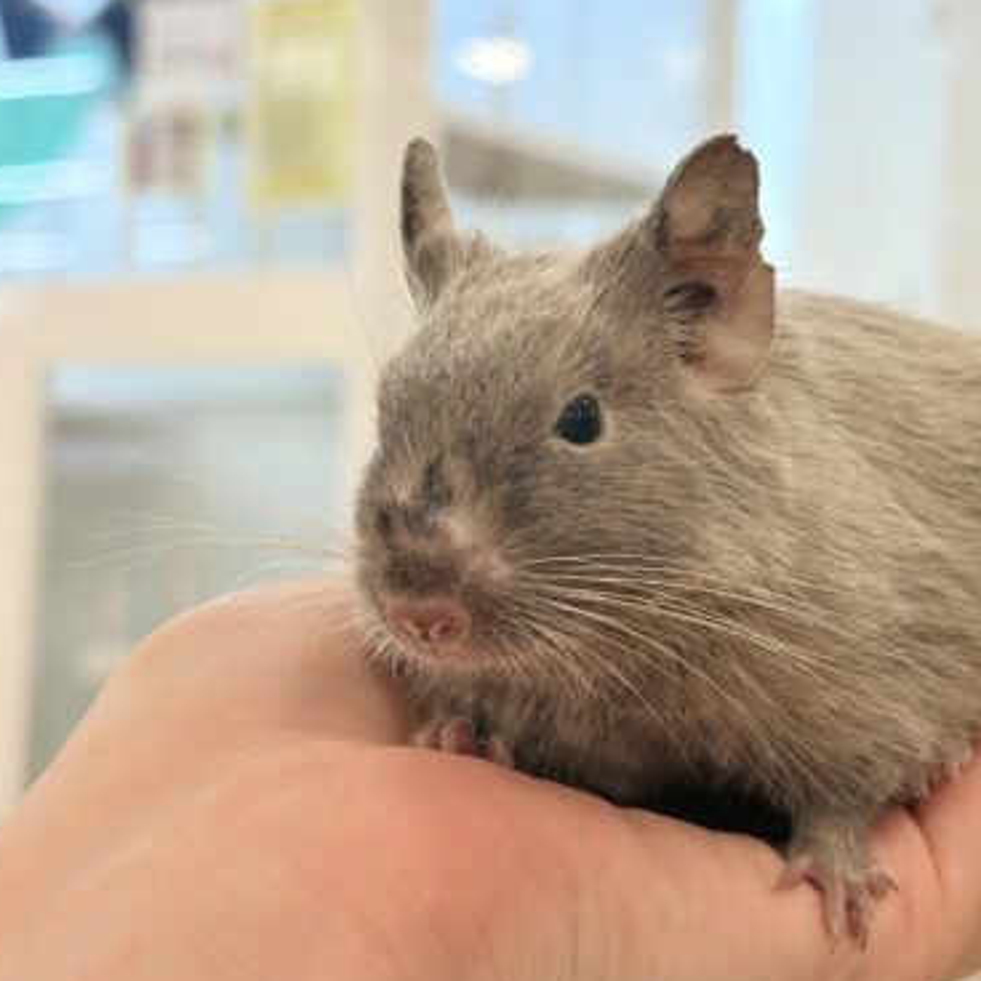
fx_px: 2565
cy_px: 464
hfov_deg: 21.4
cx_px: 792
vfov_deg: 21.6
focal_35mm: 80
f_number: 1.6
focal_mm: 5.96
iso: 32
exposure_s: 1/50
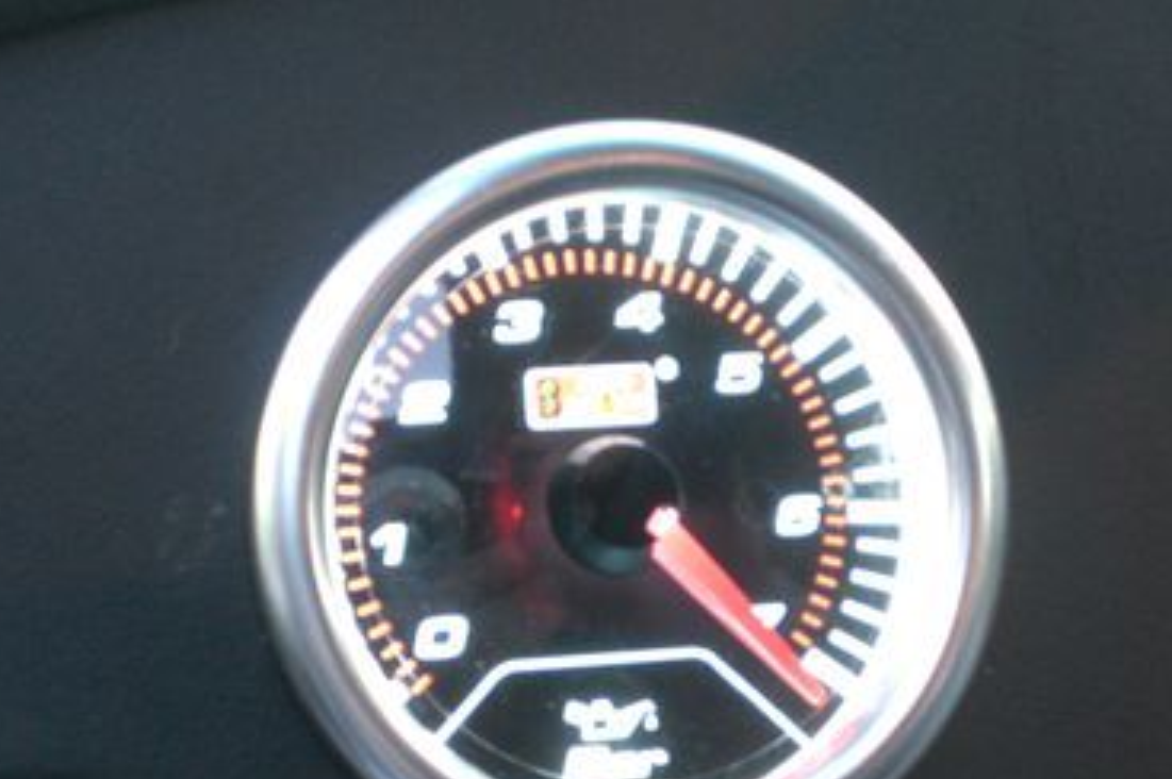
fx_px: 2244
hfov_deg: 29.2
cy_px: 559
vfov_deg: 19.6
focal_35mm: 69
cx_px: 664
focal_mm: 6.3
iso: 200
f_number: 3.1
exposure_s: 1/2
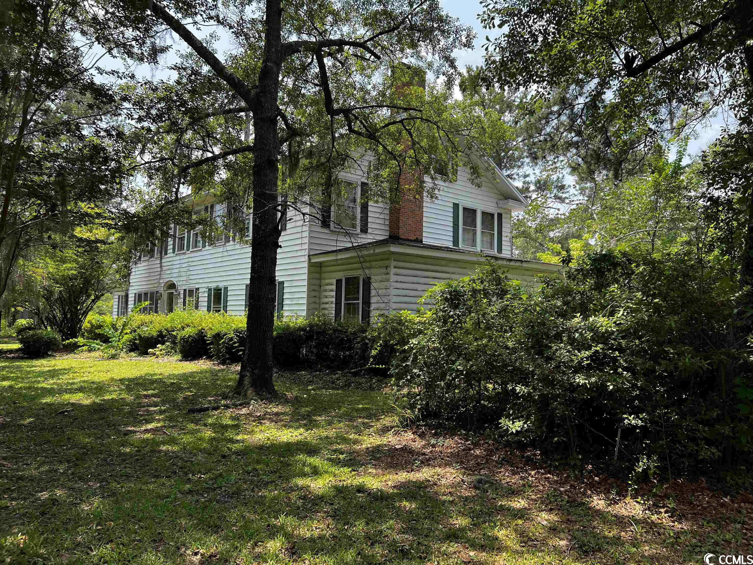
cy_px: 282
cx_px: 376
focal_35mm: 26
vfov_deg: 53.1
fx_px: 566
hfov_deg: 67.3
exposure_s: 1/924
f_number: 1.5
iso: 50
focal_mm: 5.7
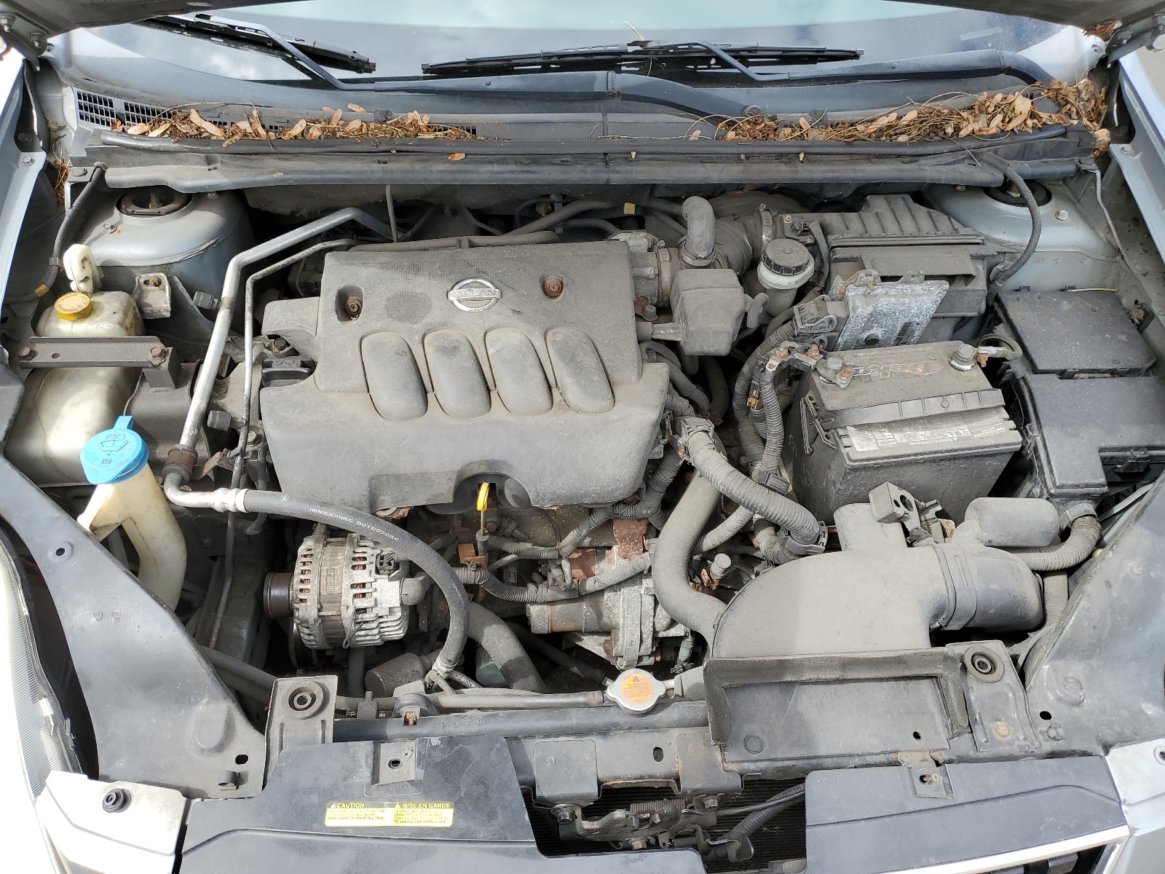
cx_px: 582
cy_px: 437
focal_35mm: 26
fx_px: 875
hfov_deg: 67.3
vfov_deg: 53.1
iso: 50
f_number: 1.5
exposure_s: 1/769
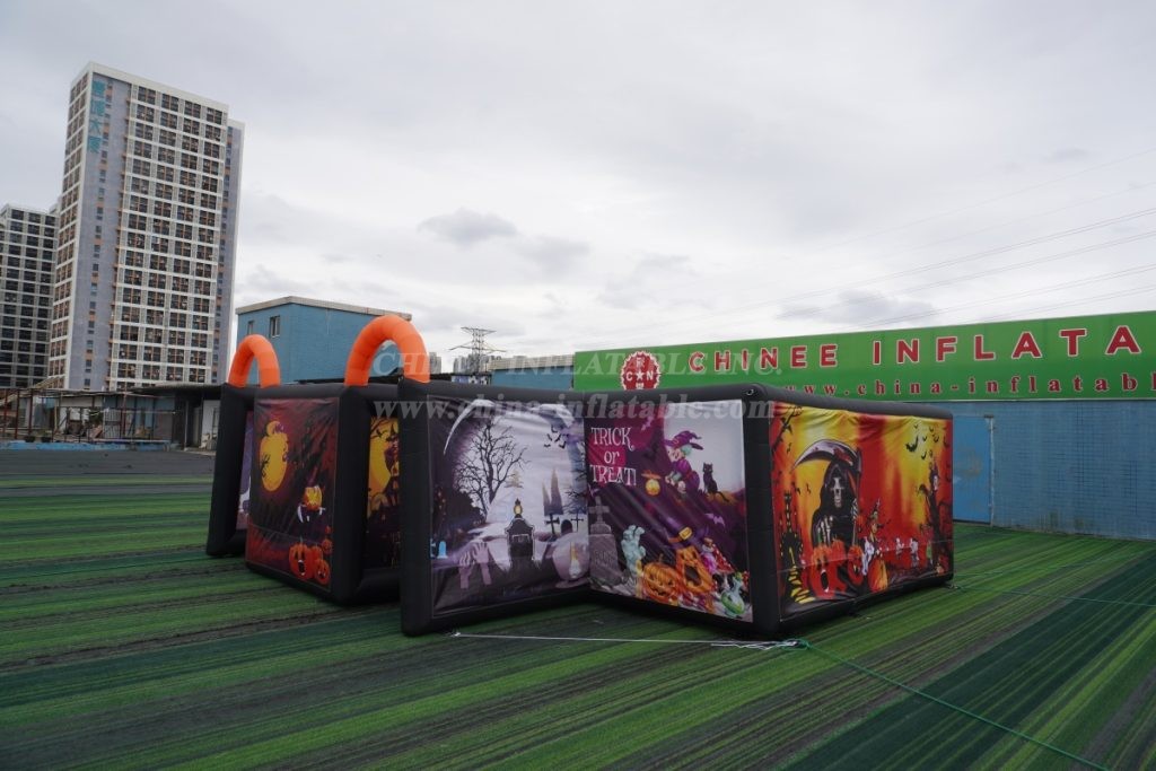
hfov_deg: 73.7
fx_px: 771
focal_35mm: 24
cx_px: 578
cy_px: 386
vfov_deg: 53.1
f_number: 8
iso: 100
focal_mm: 16
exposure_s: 1/160
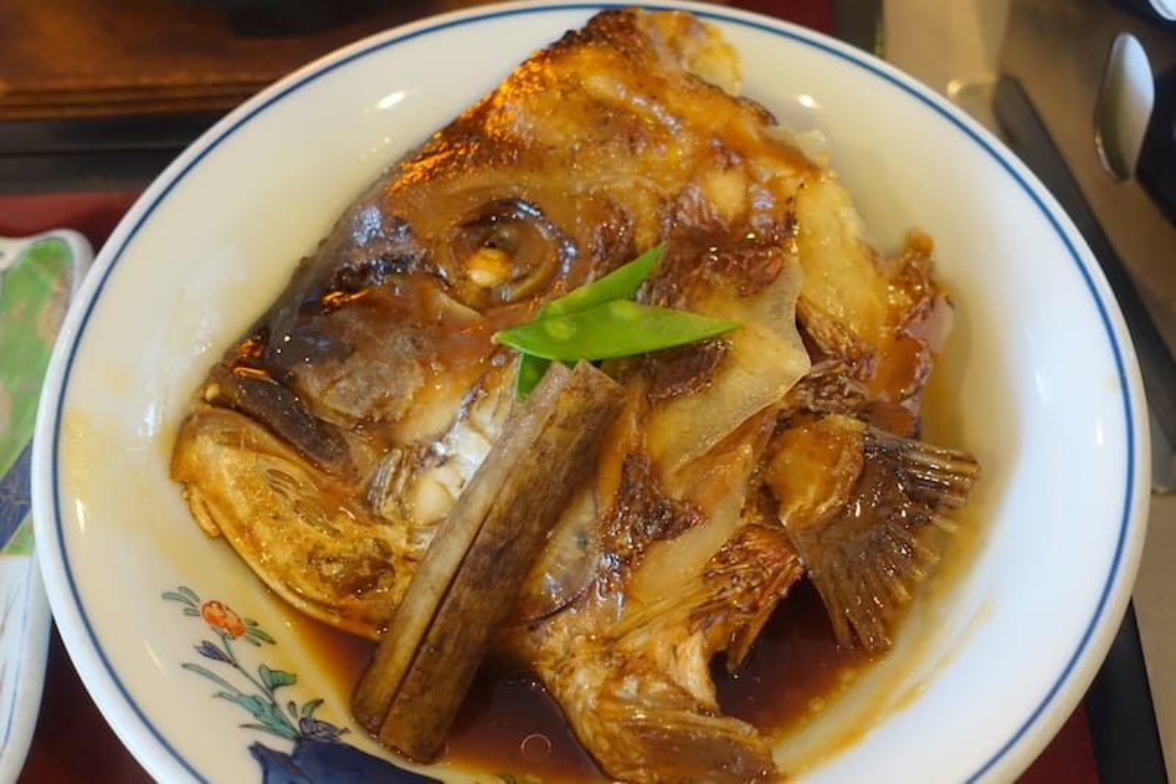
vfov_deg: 27.5
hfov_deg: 40.4
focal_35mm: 49
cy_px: 392
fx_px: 1600
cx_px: 588
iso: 800
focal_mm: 17.9
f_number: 2.8
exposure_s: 1/20
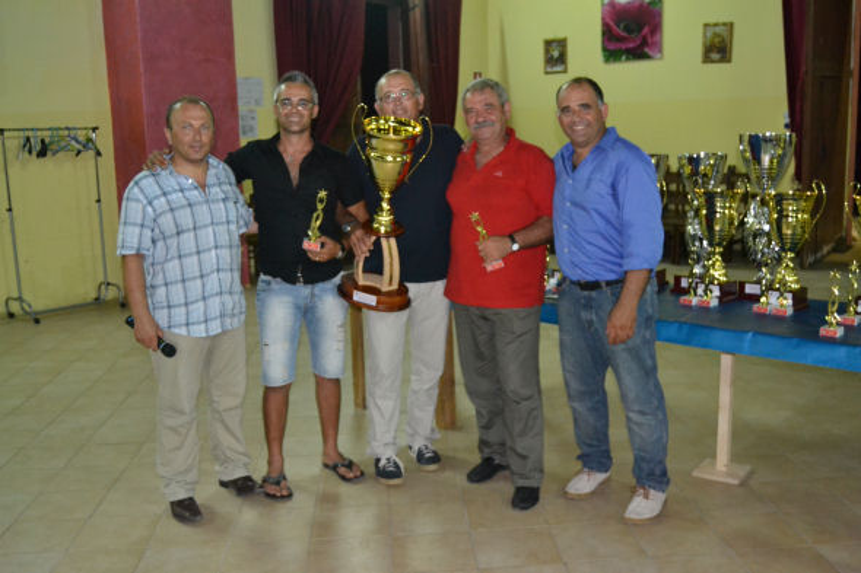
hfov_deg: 53.1
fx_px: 861
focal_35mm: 36
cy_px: 286
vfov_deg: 36.9
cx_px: 430
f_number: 3.8
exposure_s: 1/60
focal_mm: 24
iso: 3200
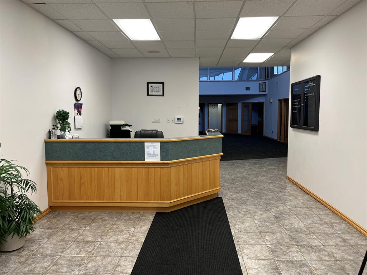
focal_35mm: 26
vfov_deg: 53.1
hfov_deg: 67.3
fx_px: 276
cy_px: 138
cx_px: 184
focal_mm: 5.1
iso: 100
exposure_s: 1/120
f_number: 1.6
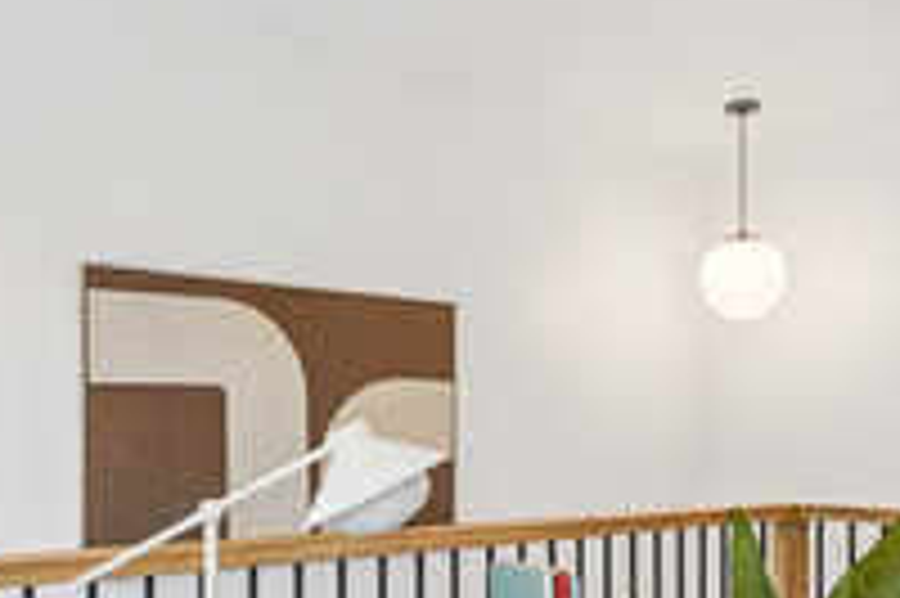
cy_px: 436
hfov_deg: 51.9
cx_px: 443
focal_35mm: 37
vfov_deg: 35.2
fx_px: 924
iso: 200
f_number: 11
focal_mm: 17
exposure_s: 1/8
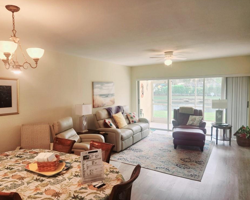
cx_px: 116
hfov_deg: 68.0
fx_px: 185
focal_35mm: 25
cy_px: 102
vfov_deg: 56.8
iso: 64
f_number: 1.8
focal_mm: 5.4
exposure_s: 1/120
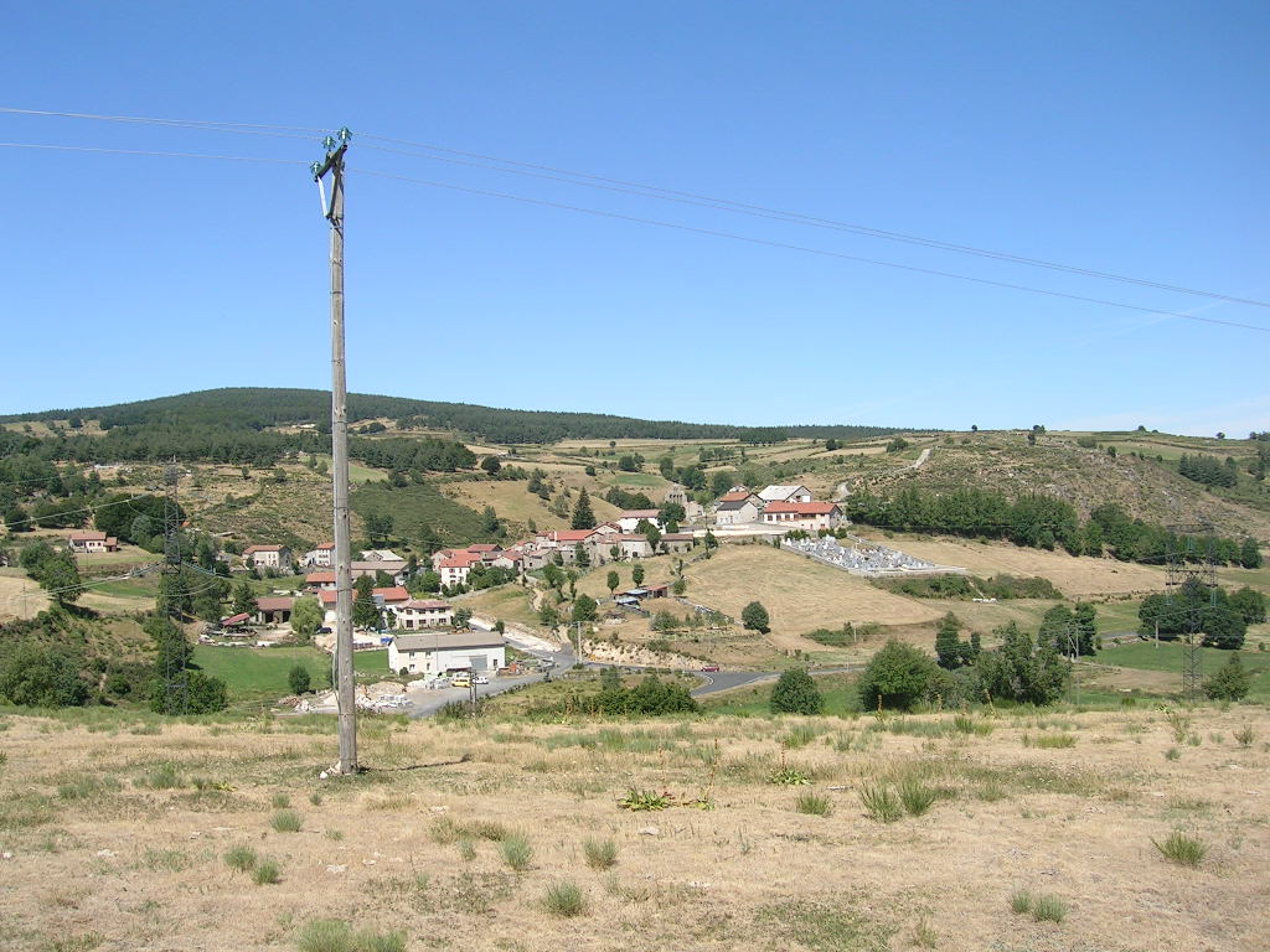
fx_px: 1284
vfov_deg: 40.7
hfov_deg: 52.6
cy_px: 476
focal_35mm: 35
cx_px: 635
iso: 50
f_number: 4.8
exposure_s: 1/361
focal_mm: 5.4
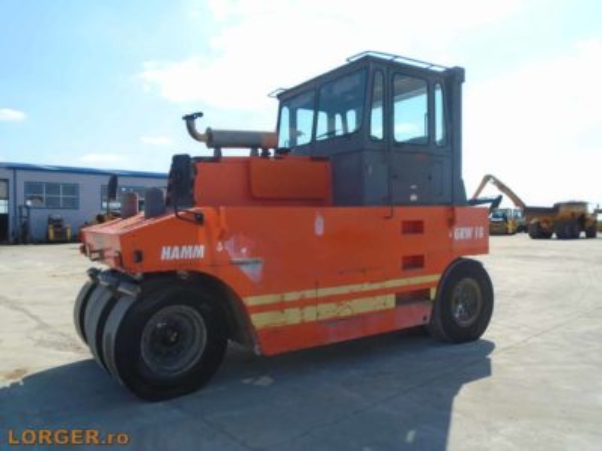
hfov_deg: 67.3
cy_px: 226
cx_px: 301
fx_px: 452
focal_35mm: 26
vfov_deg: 53.1
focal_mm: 4.6
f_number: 8
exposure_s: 1/200
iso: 100
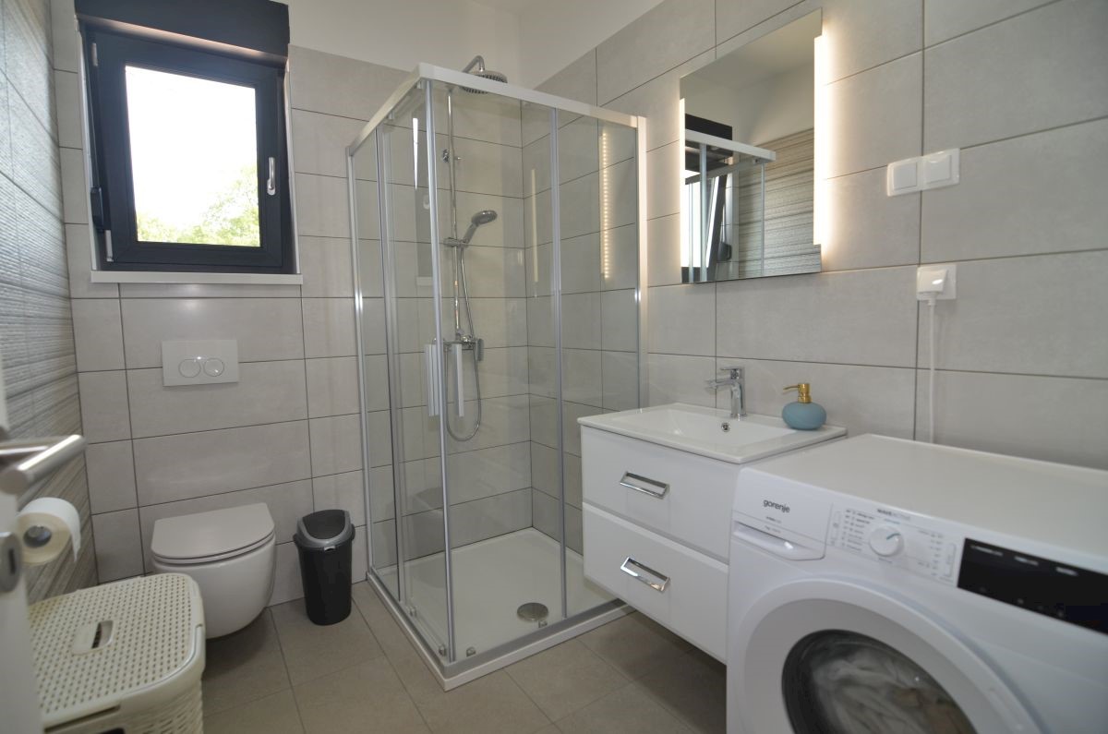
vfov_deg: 71.8
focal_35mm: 16
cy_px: 367
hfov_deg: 95.1
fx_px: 507
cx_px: 554
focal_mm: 11
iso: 200
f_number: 4
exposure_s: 1/60
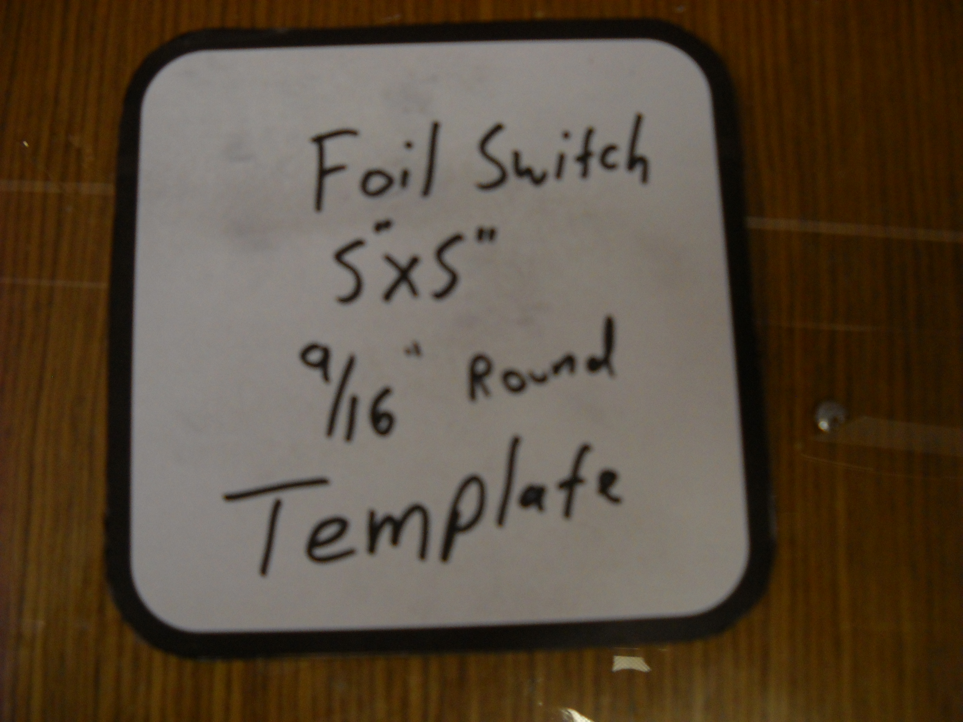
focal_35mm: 41
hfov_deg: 45.8
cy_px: 361
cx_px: 482
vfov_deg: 35.1
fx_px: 1141
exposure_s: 1/60
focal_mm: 6.72
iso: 227
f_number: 3.1
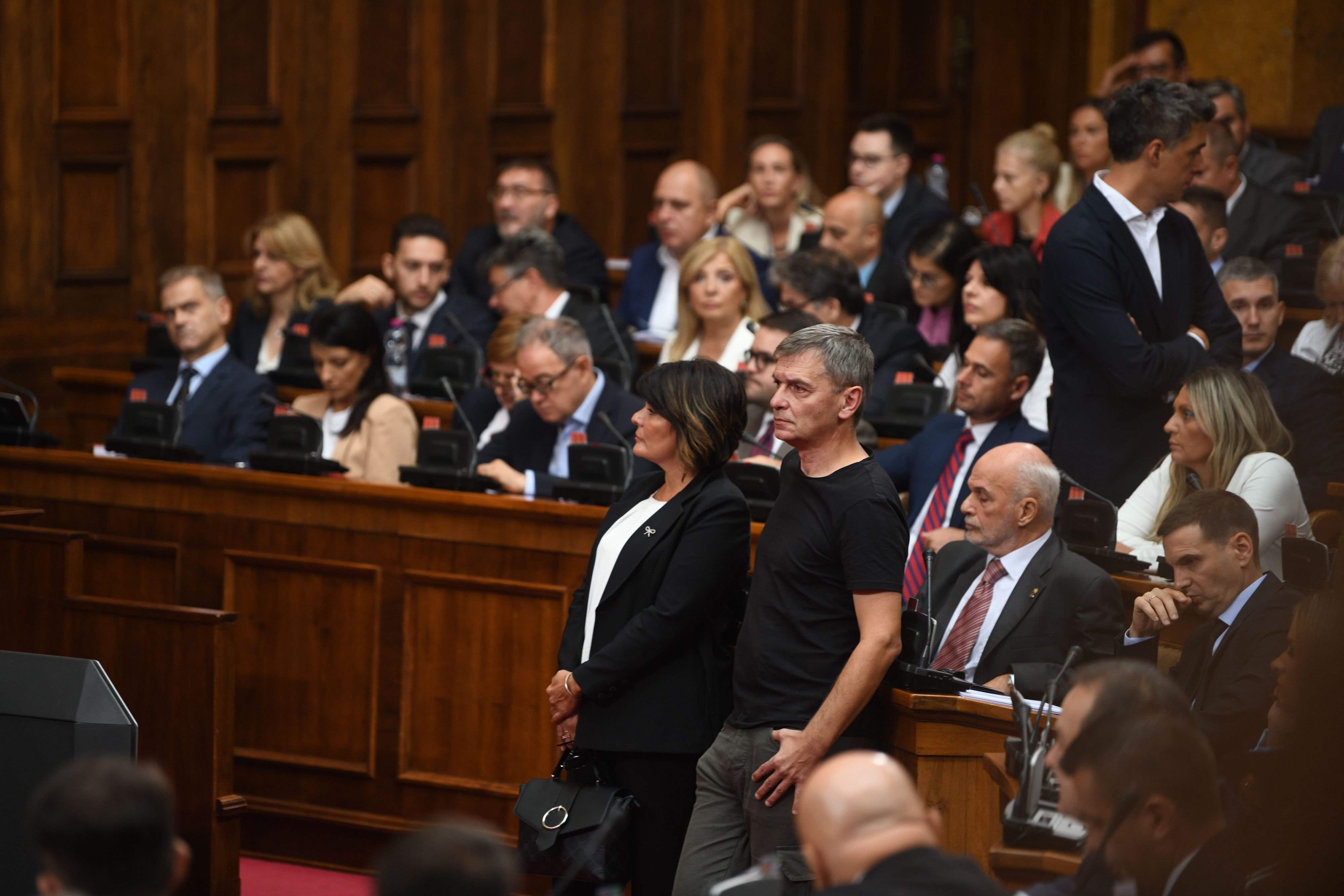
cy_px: 448
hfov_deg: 11.7
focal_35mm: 175
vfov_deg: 7.8
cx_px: 672
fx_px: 6533
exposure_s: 1/200
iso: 800
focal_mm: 175
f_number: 2.8
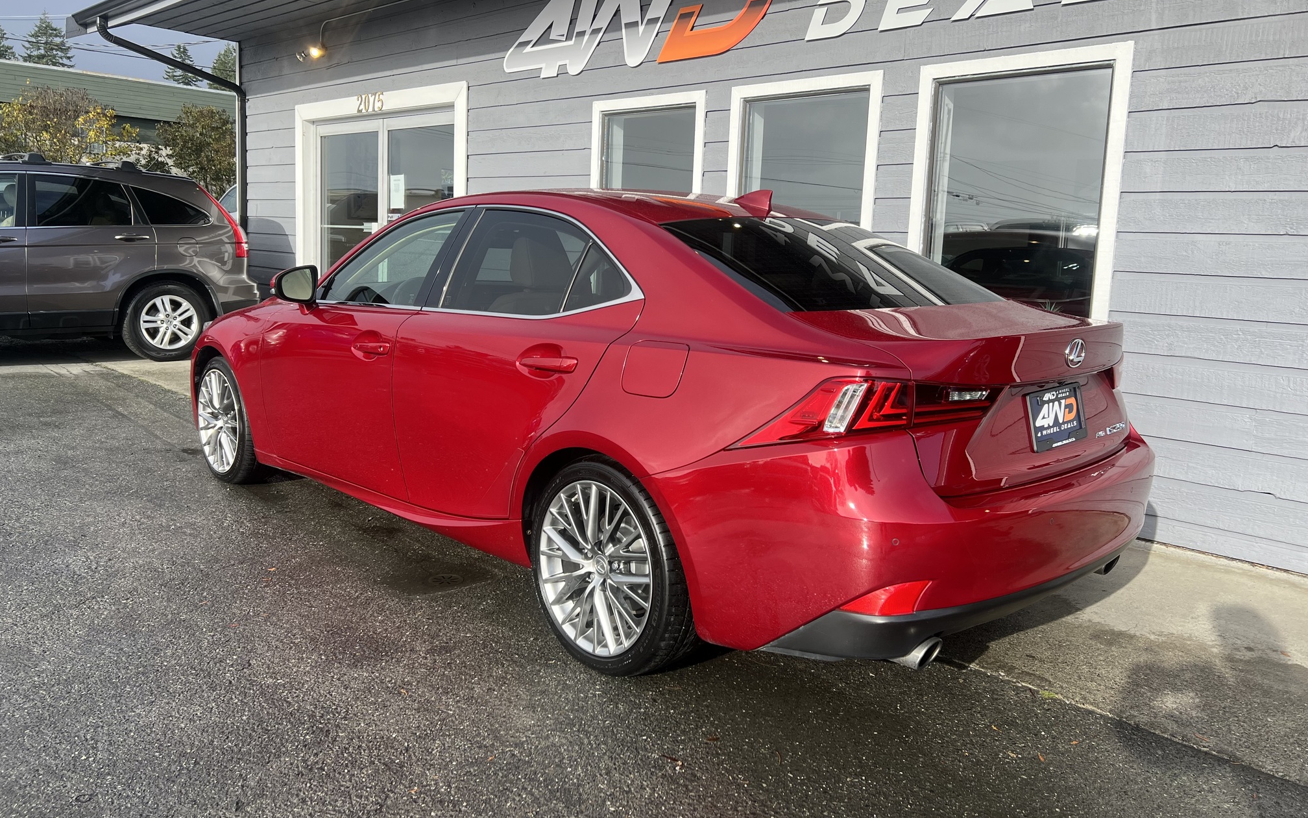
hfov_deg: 66.5
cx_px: 651
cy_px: 375
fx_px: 998
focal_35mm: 28
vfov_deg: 44.5
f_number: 1.5
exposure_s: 1/1972
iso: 50
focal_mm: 5.7
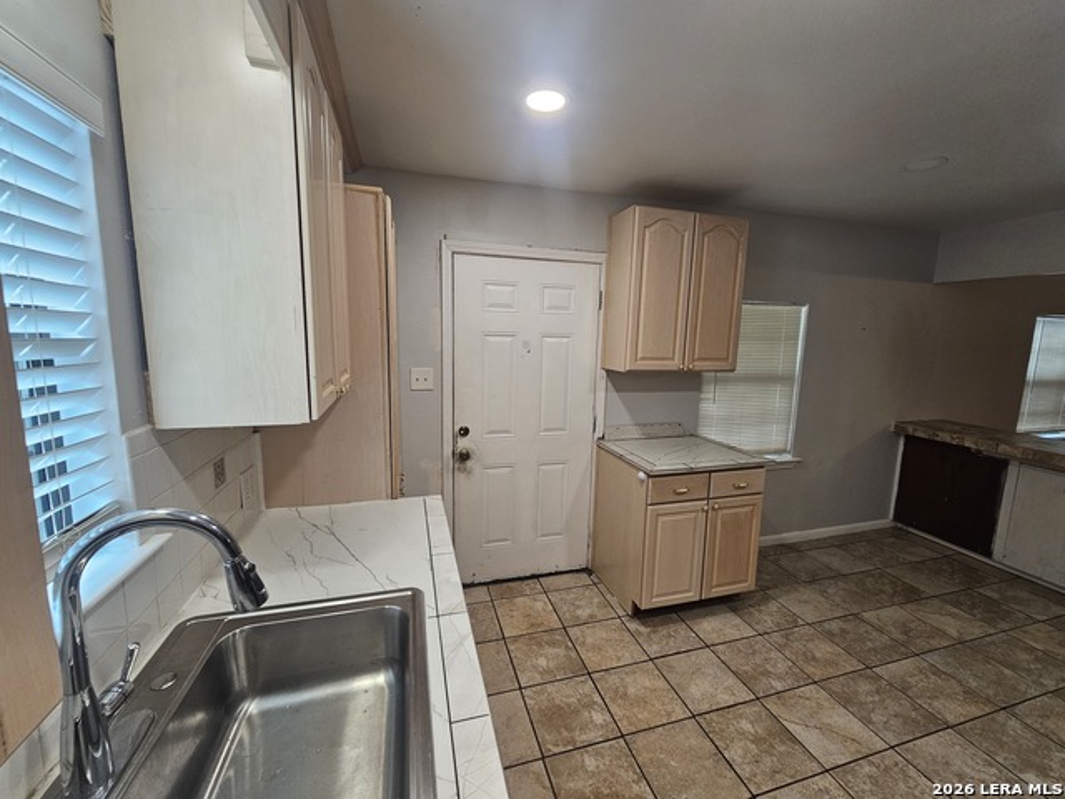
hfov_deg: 106.2
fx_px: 400
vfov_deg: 89.9
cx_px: 532
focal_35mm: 13
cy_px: 400
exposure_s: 1/60
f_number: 2.2
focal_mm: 2.2
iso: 125
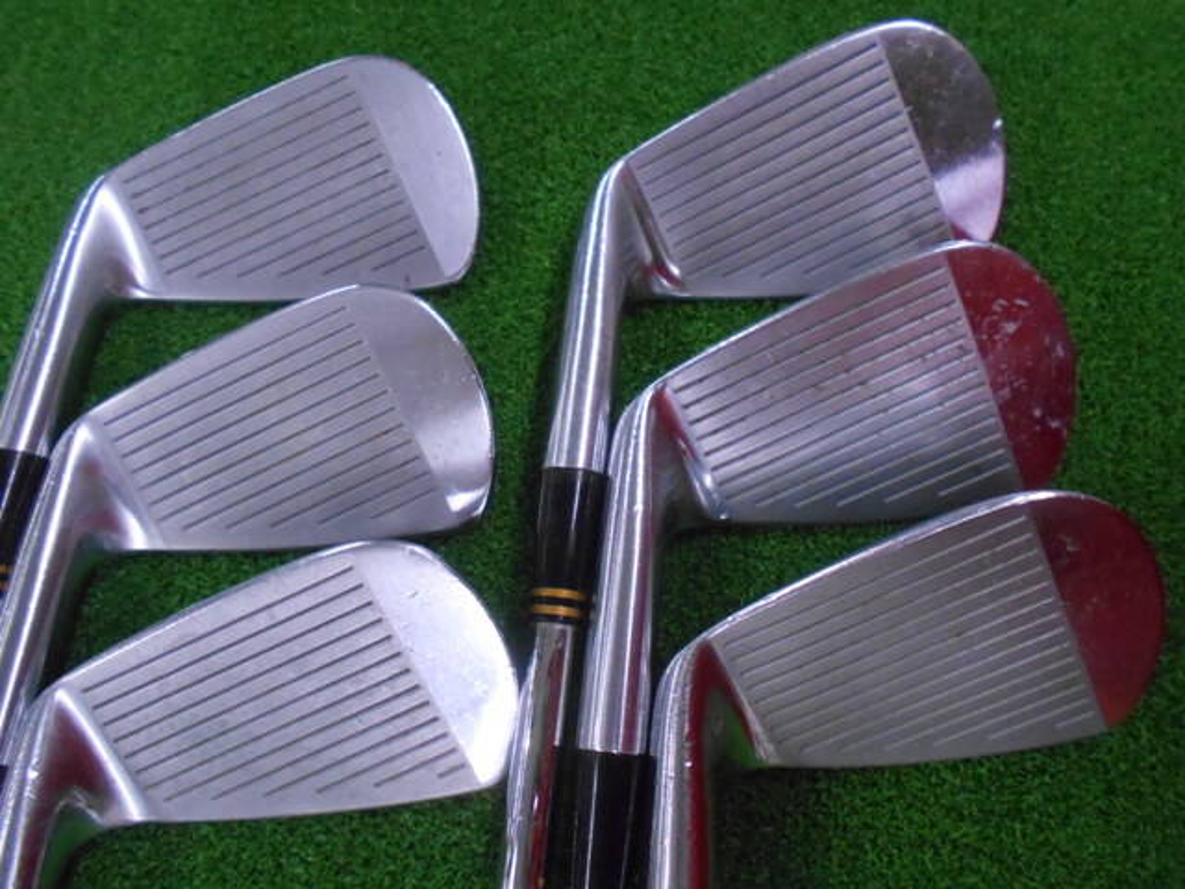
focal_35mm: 26
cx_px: 592
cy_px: 444
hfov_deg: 67.3
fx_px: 890
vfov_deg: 53.1
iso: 800
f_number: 3.2
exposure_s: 1/160
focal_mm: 4.6
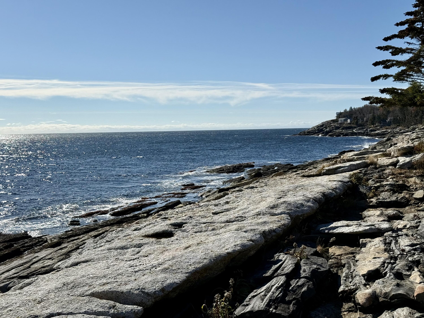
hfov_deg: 39.7
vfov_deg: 30.3
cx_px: 212
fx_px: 588
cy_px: 159
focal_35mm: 48
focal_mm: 6.76
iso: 64
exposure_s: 1/11364
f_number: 1.78
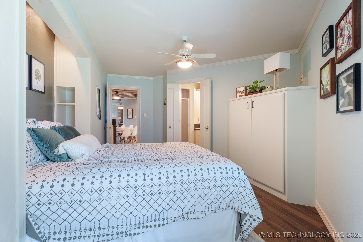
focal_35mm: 16
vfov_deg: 73.7
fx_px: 161
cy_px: 121
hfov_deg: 96.7
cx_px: 182
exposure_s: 1.3
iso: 250
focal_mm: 16
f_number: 9
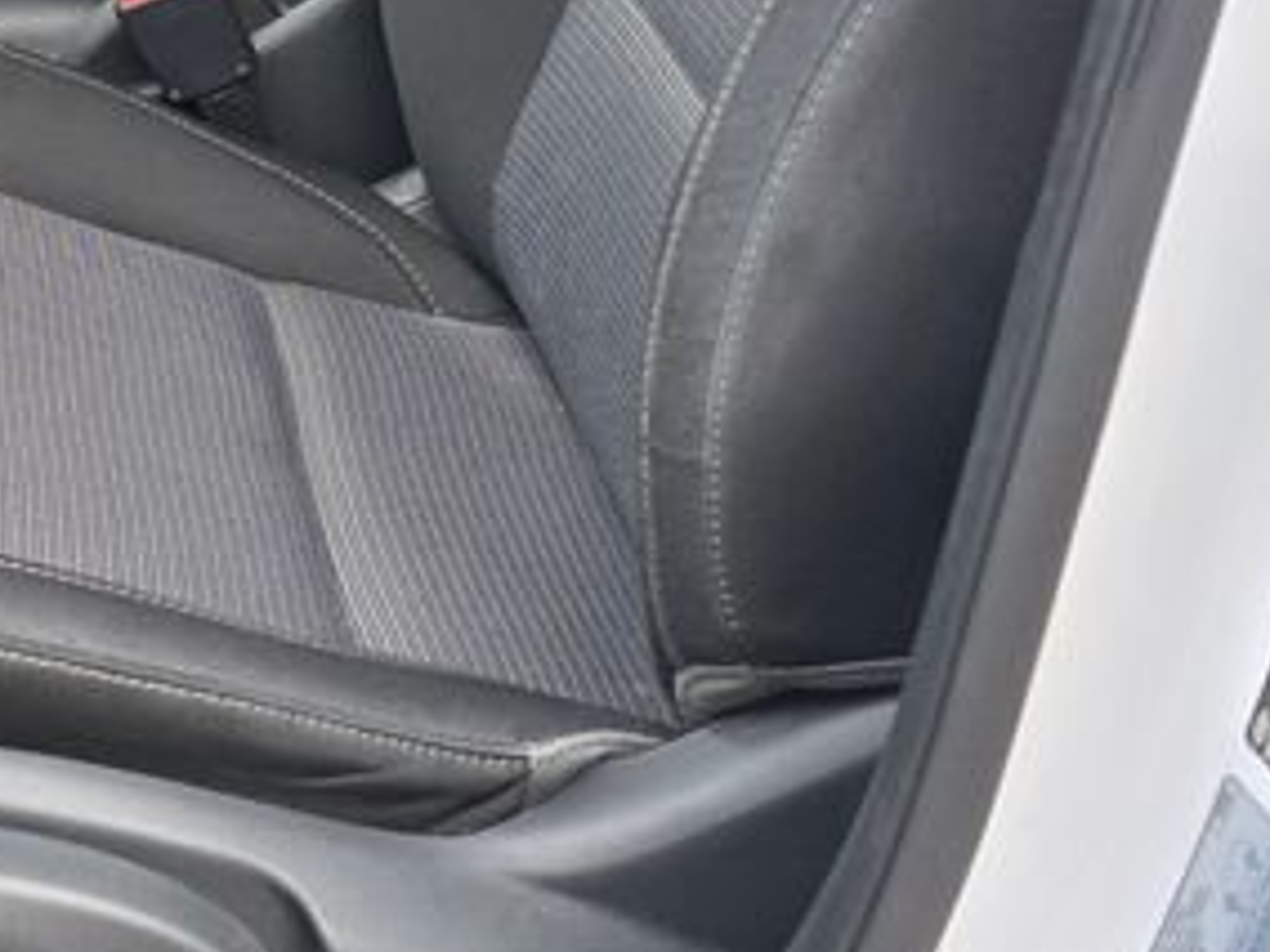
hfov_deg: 21.6
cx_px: -318
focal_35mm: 83
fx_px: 3045
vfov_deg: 16.6
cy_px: -340
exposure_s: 1/180
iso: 64
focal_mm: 6.3
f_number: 1.7
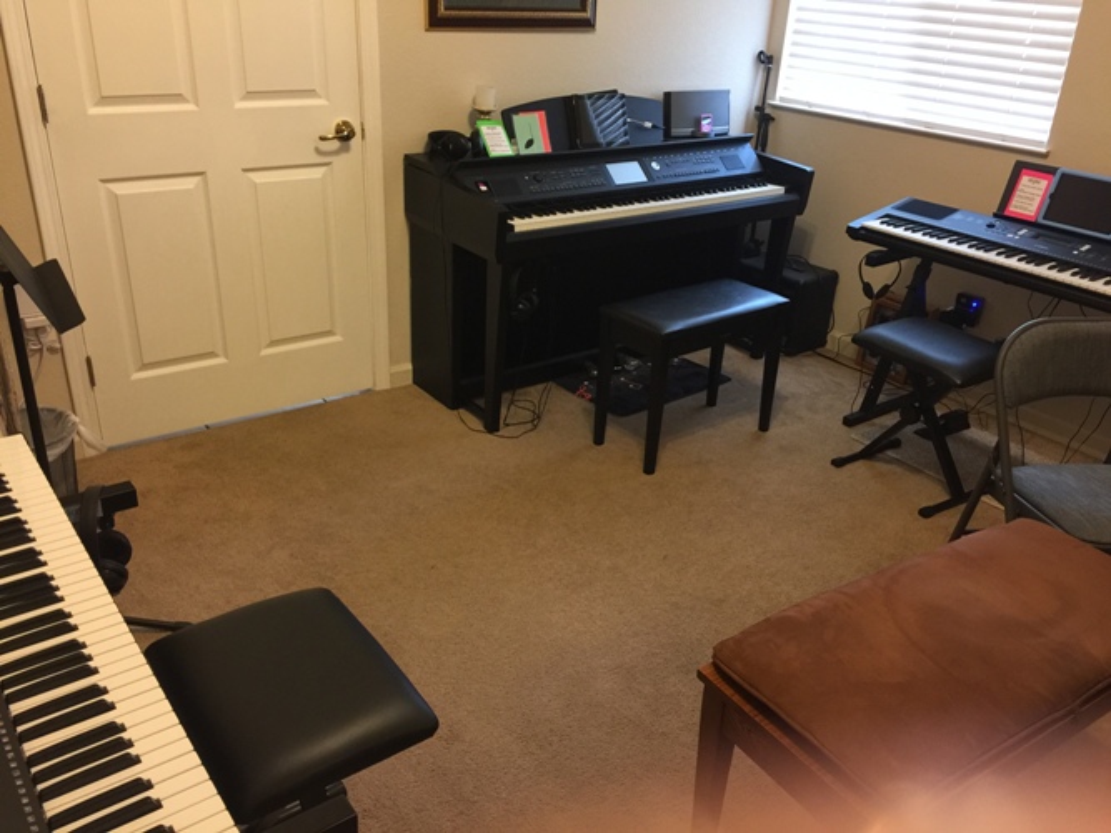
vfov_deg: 48.2
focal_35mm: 29
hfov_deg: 61.7
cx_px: 556
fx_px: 931
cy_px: 416
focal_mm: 4.15
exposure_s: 1/15
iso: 100
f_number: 2.2
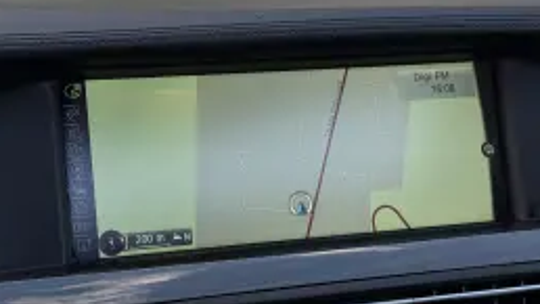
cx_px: 289
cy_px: 153
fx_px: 1045
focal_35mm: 73
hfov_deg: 29.0
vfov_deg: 16.5
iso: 64
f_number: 1.78
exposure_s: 1/337
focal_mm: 6.76
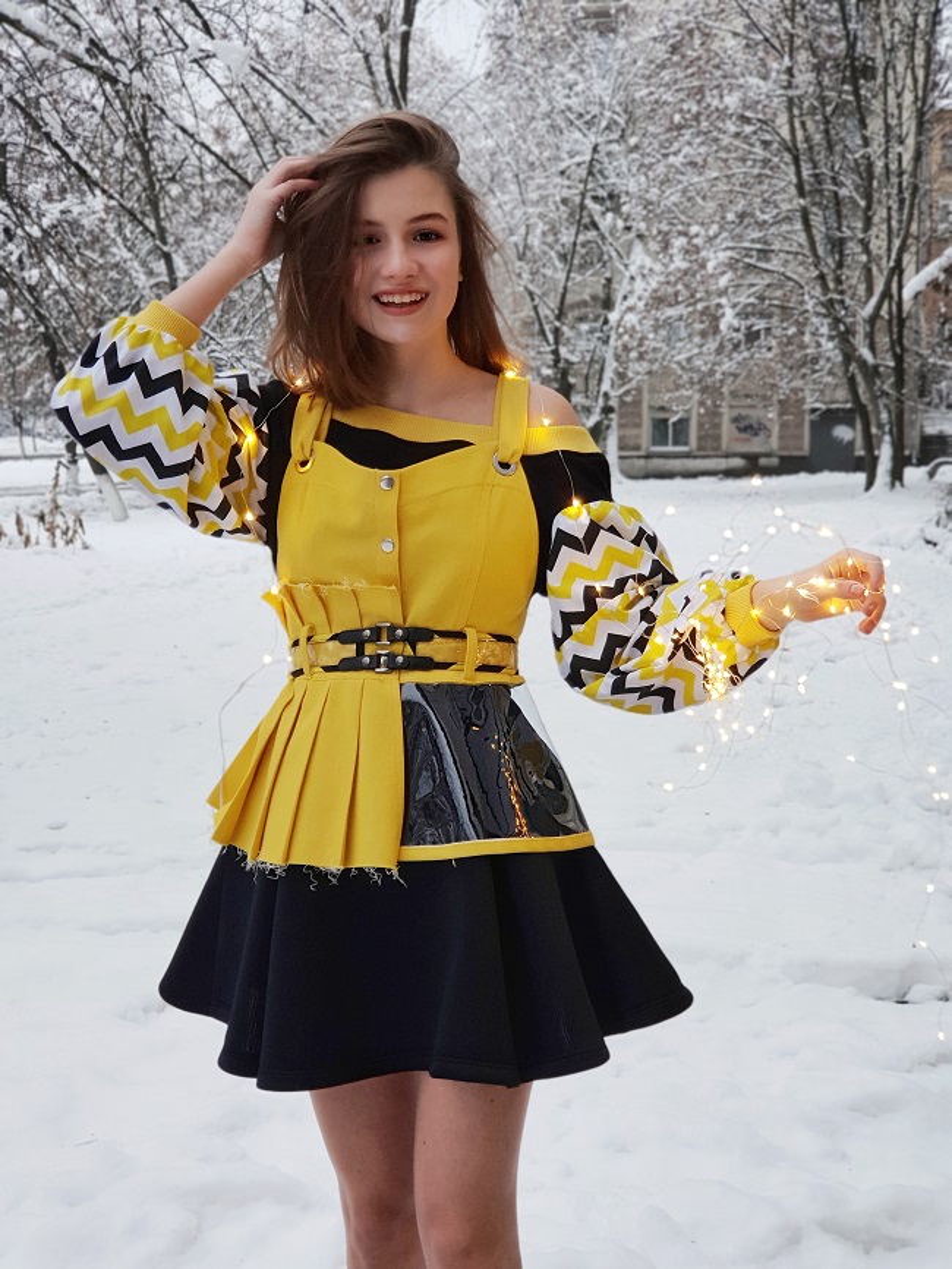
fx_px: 1906
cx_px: 476
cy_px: 634
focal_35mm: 52
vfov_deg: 36.8
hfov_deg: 28.0
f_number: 2.4
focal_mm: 6
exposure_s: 1/33
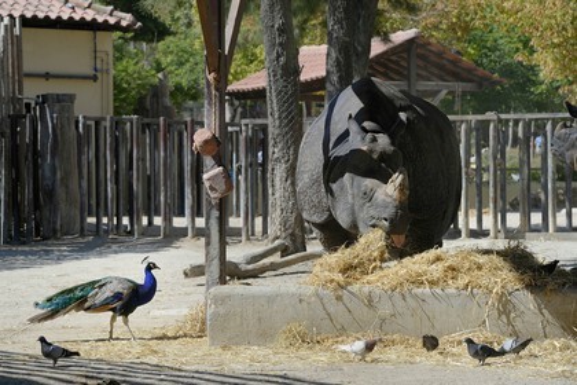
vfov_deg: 9.5
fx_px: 2324
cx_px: 288
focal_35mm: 145
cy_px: 192
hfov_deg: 14.2
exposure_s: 1/400
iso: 200
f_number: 10
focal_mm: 145
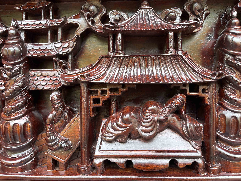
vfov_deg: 54.9
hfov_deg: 69.4
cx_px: 120
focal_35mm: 25
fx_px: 174
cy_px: 90
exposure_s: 1/121
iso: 100
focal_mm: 5.1
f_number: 1.6
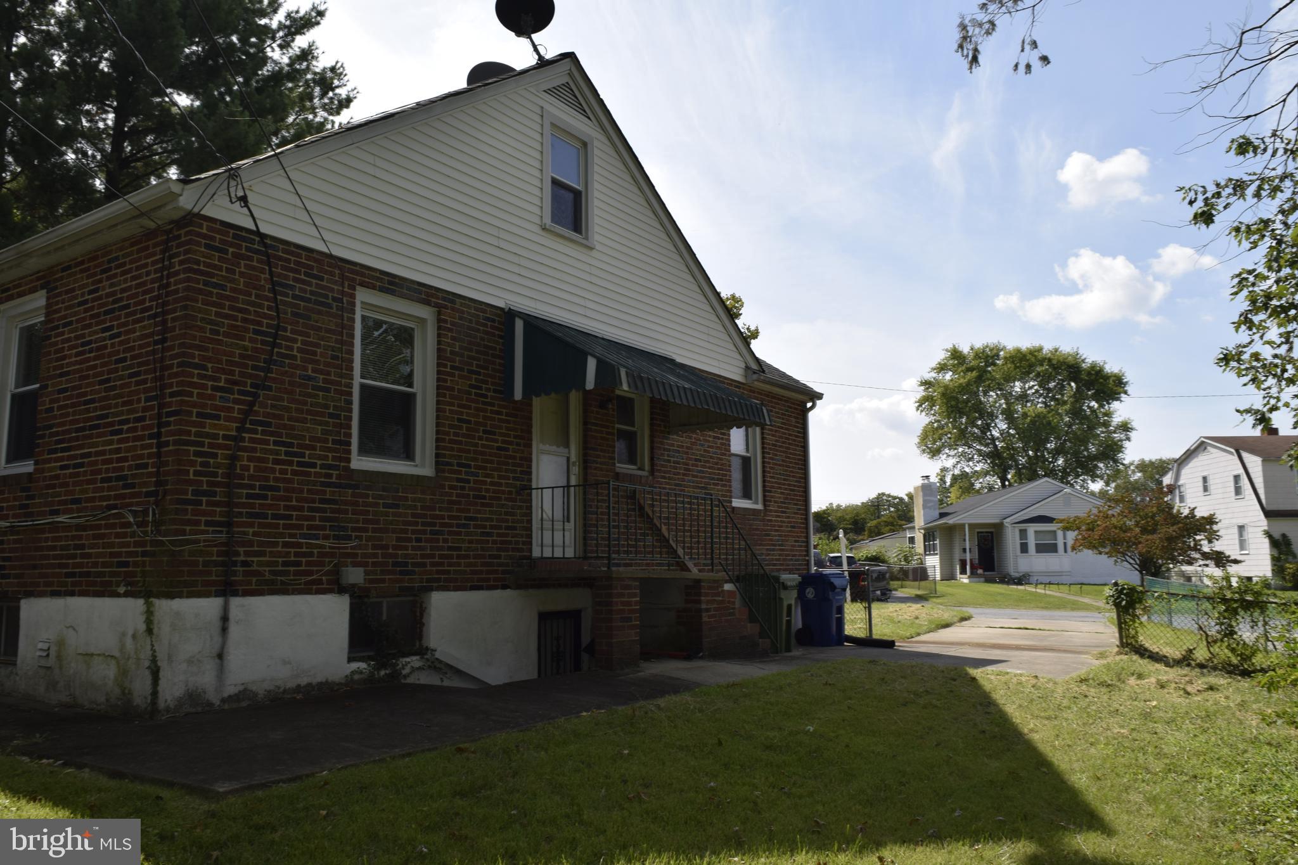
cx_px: 649
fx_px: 973
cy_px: 432
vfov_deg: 47.9
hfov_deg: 67.4
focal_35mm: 27
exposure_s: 1/200
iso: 100
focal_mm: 18
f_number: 10
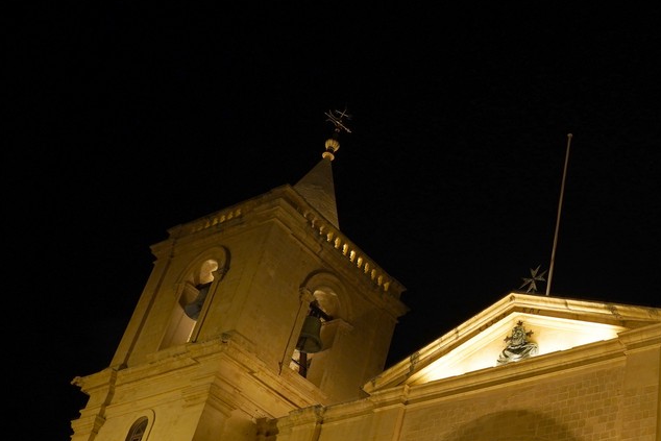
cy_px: 251
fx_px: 973
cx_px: 582
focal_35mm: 53
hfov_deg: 35.5
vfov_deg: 25.5
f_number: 3.5
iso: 800
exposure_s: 1/25
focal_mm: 28
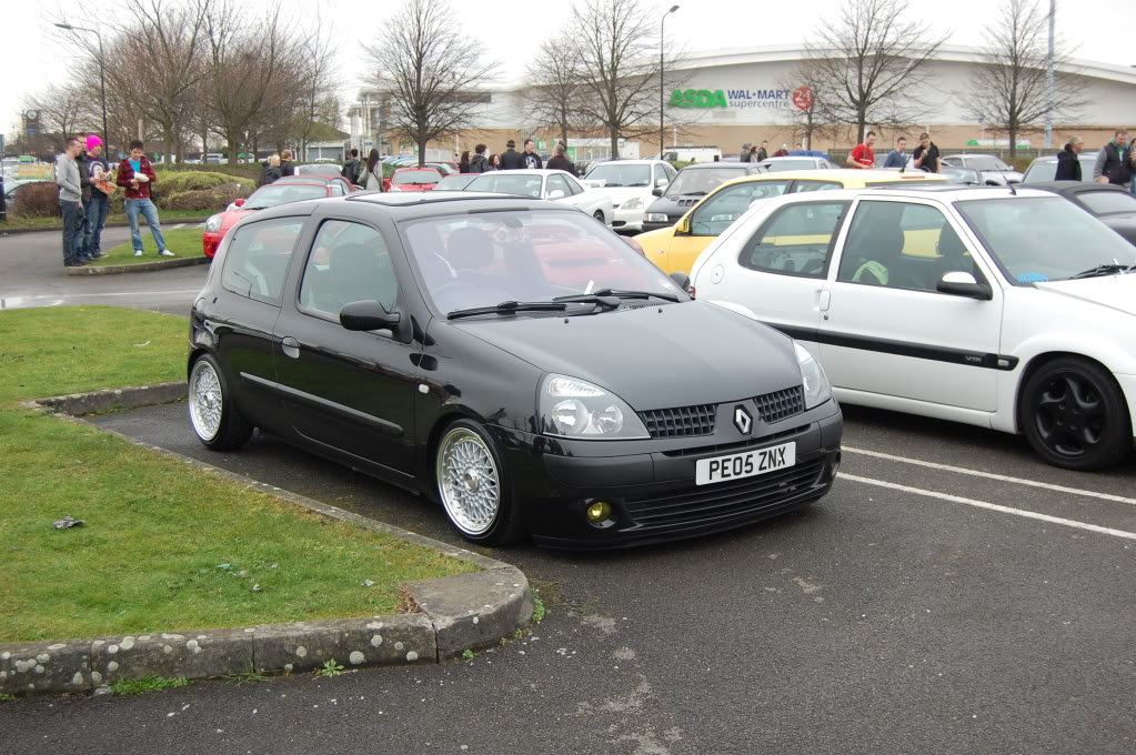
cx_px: 568
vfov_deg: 29.8
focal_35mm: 45
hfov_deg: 43.6
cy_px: 378
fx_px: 1419
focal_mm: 30
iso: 360
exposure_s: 1/125
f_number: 5.6
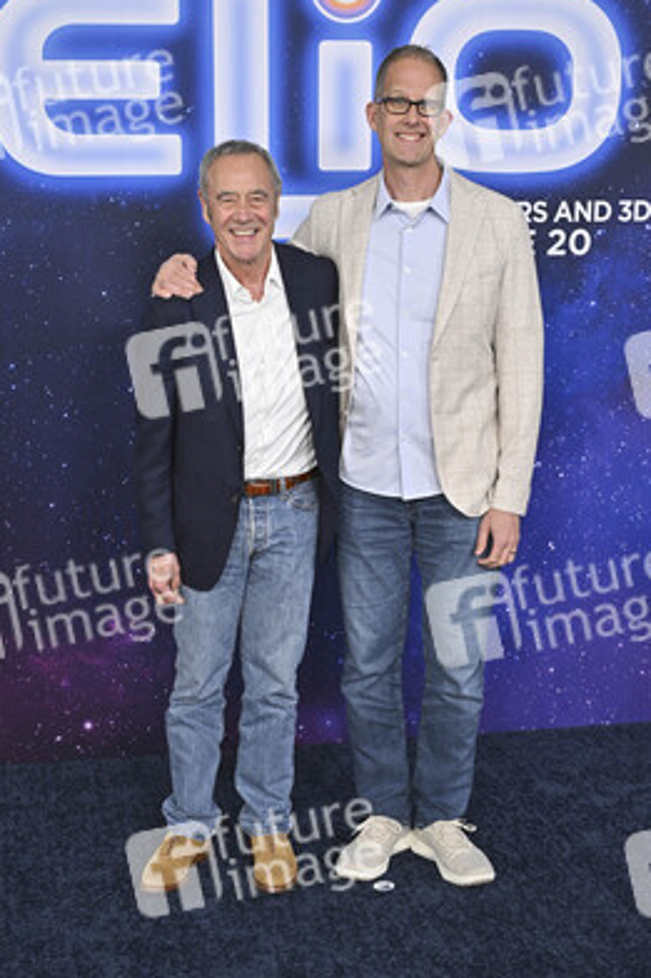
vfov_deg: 38.9
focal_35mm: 51
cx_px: 327
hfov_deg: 26.5
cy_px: 484
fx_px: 1384
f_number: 5.6
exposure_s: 1/320
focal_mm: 50
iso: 1600
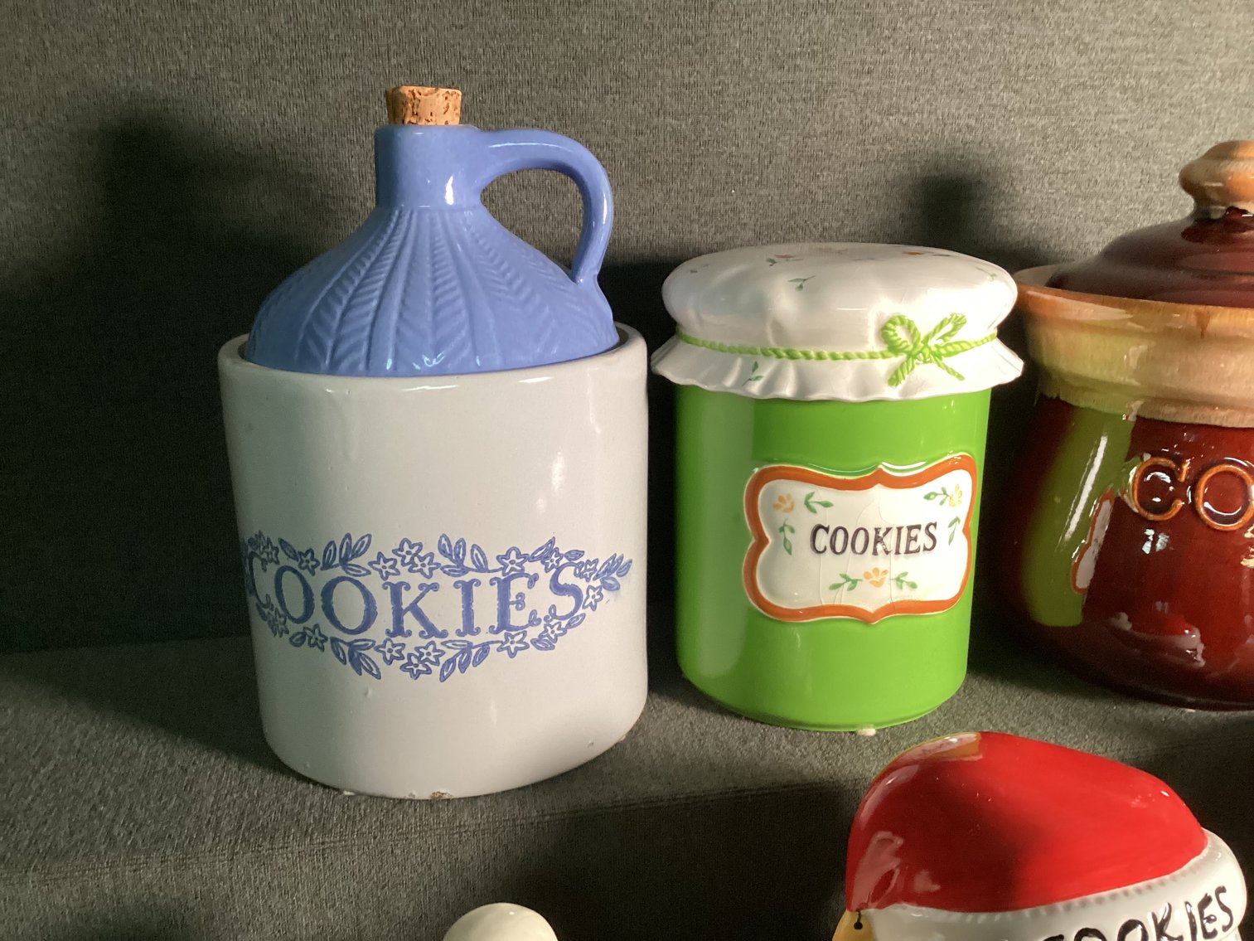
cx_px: 627
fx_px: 1123
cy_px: 470
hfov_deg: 58.3
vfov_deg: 45.4
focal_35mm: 31
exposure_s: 1/60
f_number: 2.4
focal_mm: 3.3
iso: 320
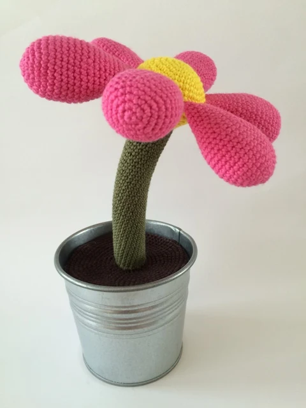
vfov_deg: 61.7
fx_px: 342
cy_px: 204
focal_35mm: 29
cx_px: 153
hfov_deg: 48.2
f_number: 2.2
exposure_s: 1/40
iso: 32
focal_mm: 4.15
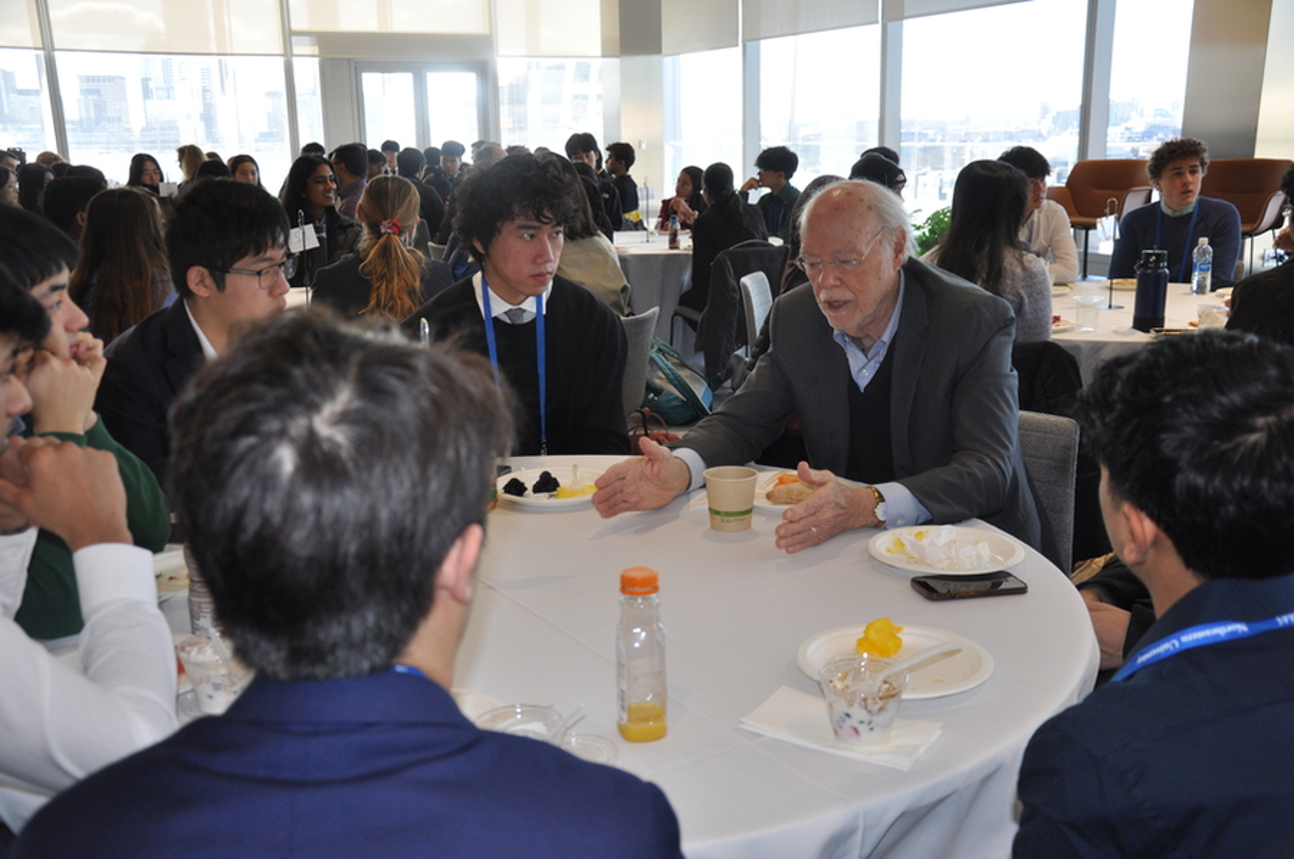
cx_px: 647
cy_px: 430
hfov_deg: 51.3
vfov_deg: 35.4
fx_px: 1346
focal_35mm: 38
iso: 400
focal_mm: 25
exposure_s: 1/200
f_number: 4
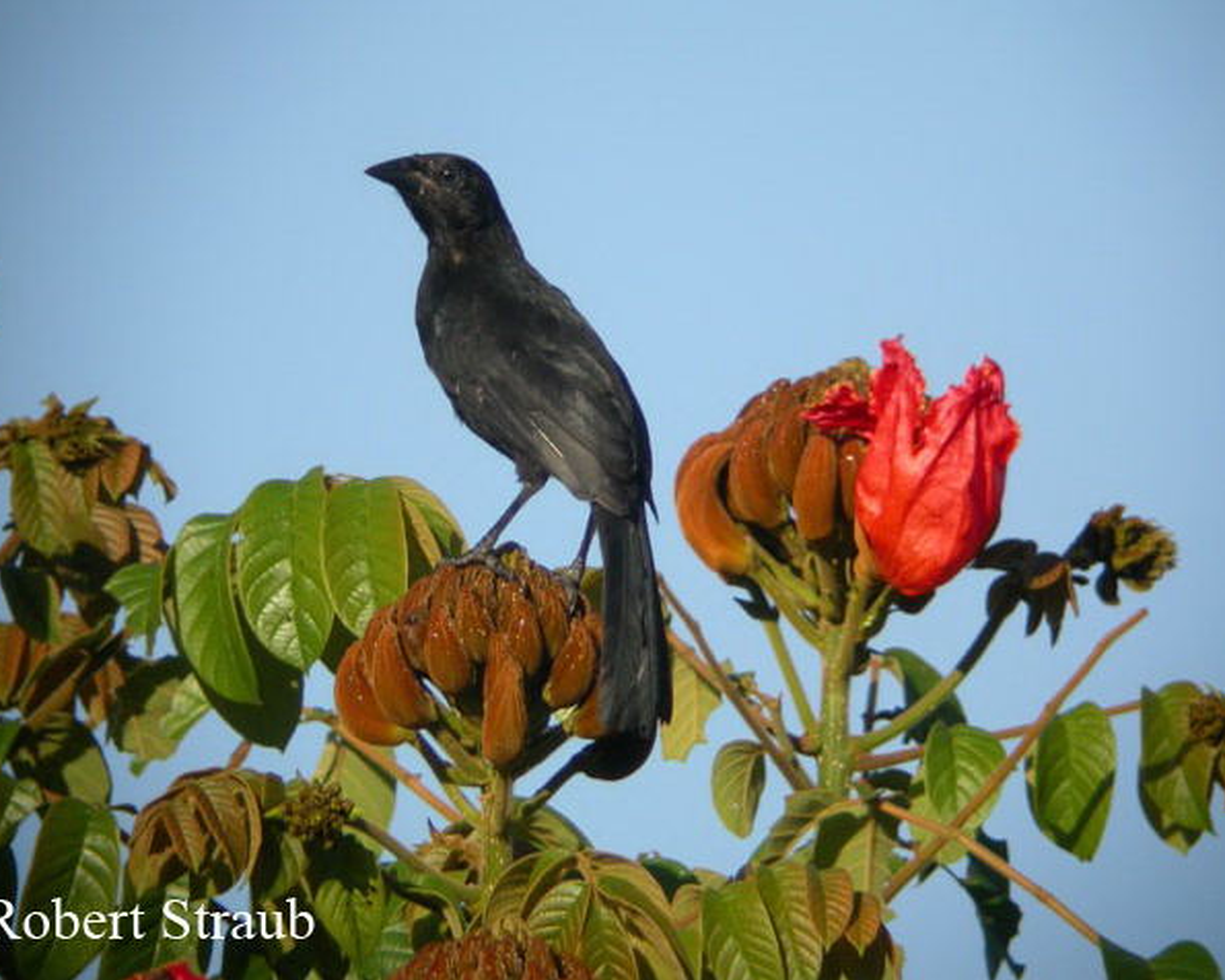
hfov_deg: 18.1
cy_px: 490
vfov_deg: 14.5
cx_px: 595
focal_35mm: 106
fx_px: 3843
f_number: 4
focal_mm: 20.9
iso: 100
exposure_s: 1/207
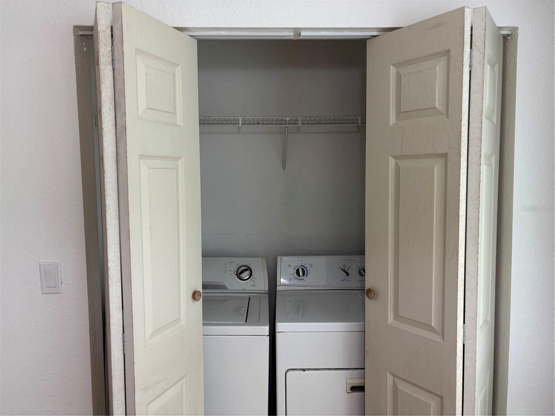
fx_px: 417
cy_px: 208
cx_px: 278
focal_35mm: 26
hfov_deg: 67.3
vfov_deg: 53.1
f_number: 1.6
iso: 80
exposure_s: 1/60
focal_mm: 5.96
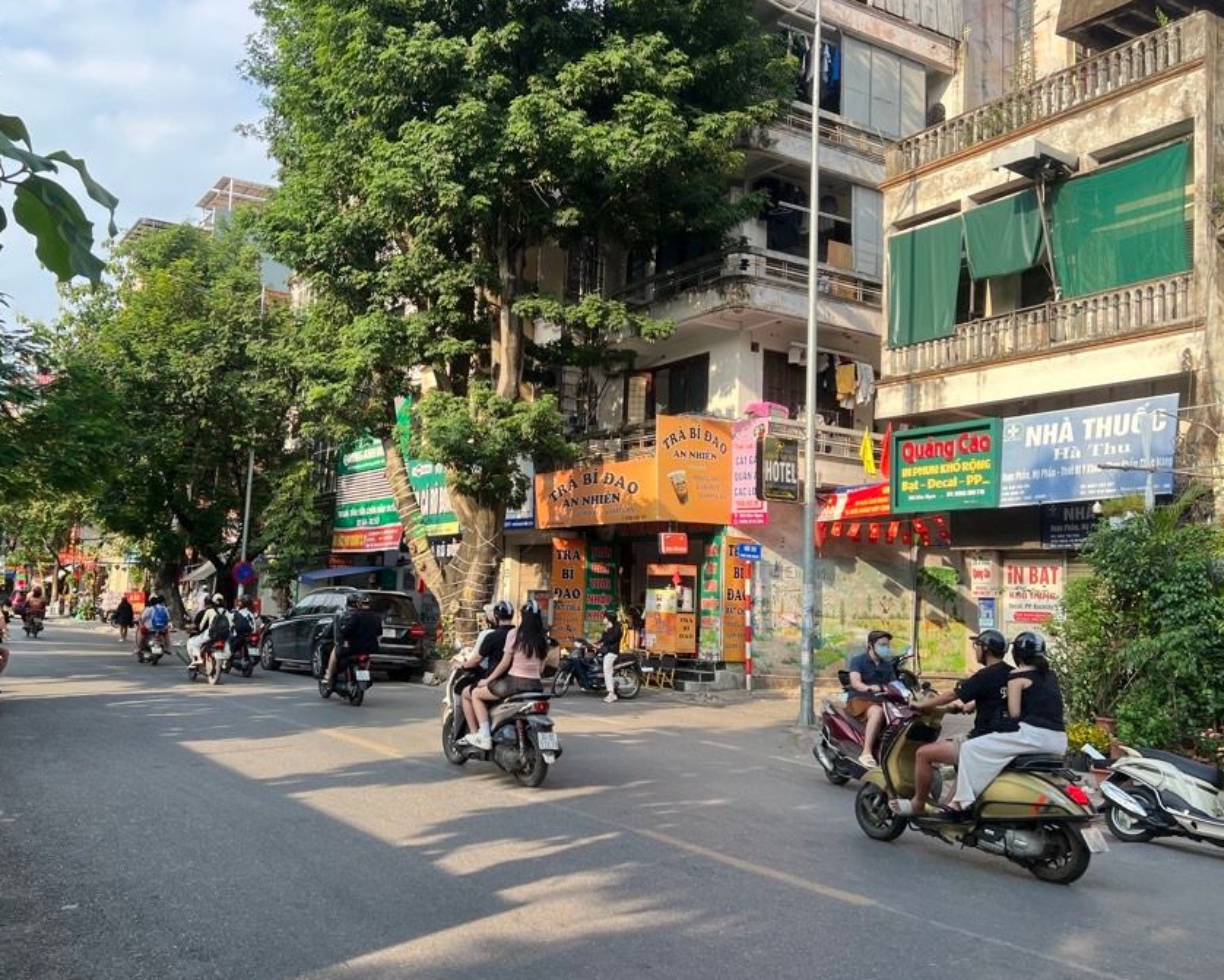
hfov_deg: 56.7
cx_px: 481
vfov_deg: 47.1
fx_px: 1123
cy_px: 478
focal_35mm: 31
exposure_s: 1/743
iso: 50
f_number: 1.5
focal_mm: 5.7
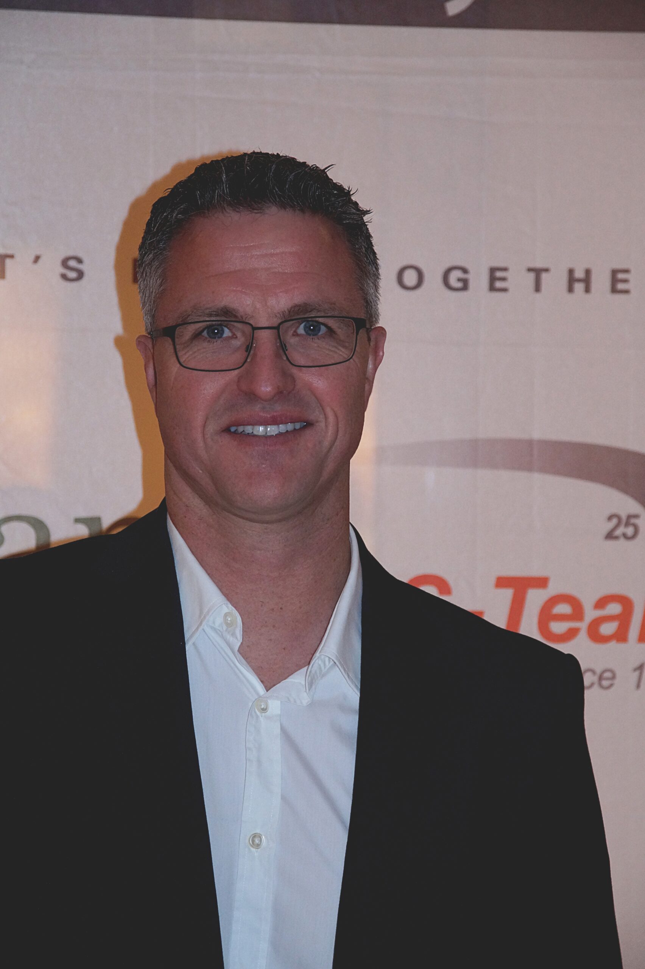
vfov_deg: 13.7
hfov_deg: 9.1
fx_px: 4035
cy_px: 484
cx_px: 322
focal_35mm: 150
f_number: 5.6
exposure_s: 1/60
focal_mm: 100
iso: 800
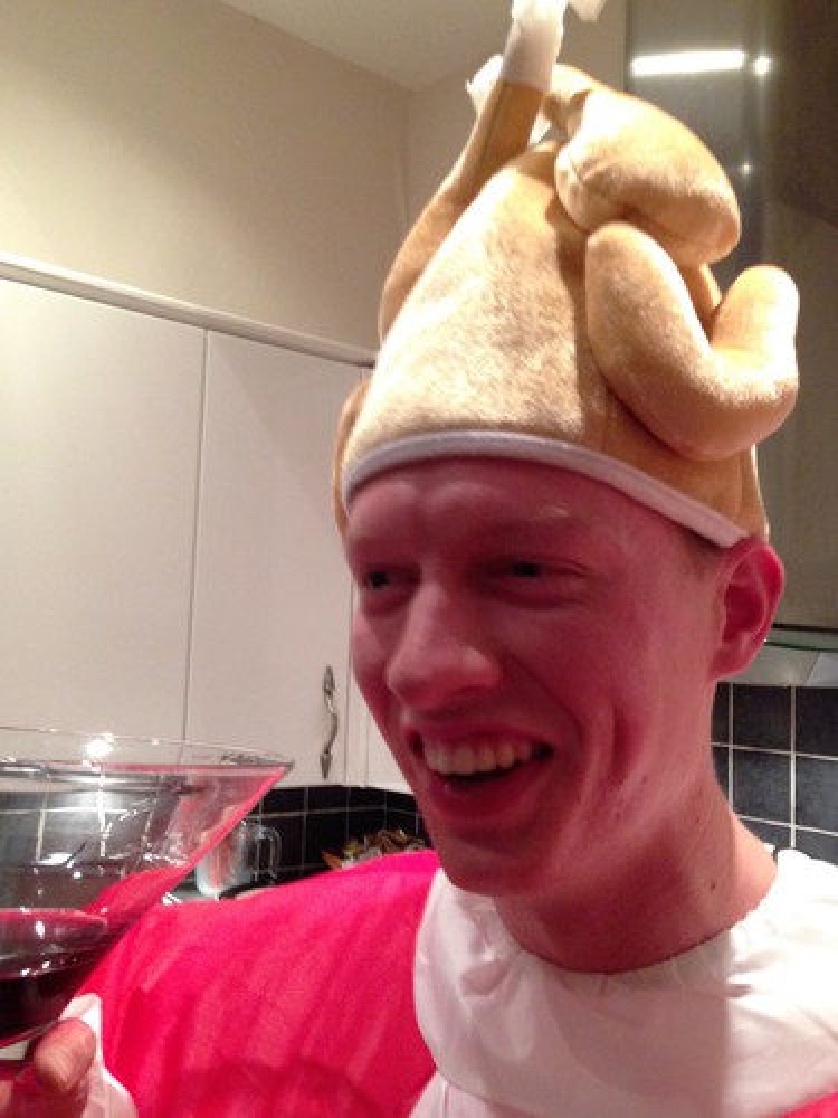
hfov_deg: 42.9
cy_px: 559
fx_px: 1065
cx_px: 419
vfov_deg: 55.4
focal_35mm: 33
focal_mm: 4.12
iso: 250
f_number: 2.4
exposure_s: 1/20
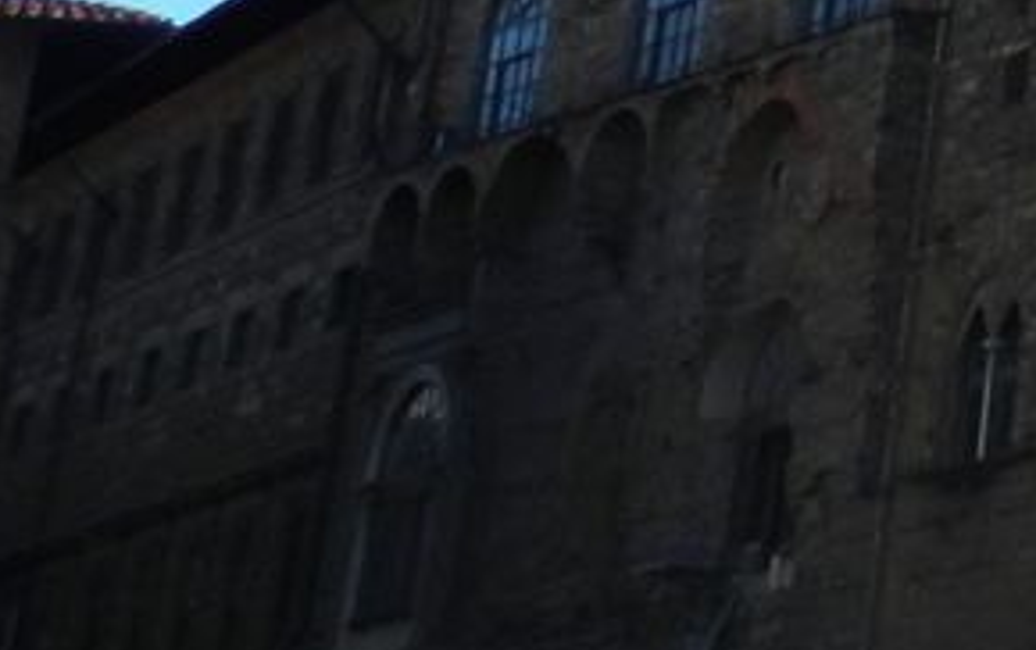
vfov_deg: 8.3
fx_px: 4127
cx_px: 2476
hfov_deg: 11.7
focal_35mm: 146
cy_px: -896
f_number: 8.7
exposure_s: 1/100
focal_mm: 4.5
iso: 80
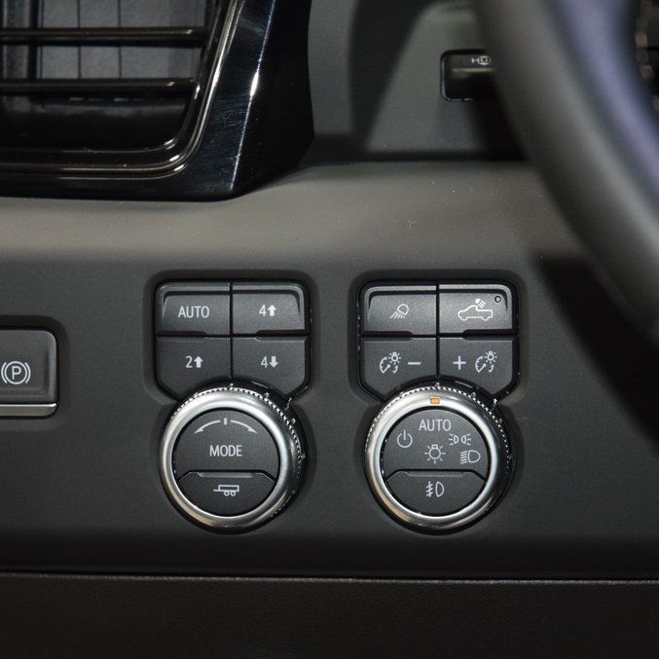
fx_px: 2908
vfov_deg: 12.9
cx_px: 303
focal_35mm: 135
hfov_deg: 12.9
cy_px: 330
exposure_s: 1/50
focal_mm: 70
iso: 2200
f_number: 4.5
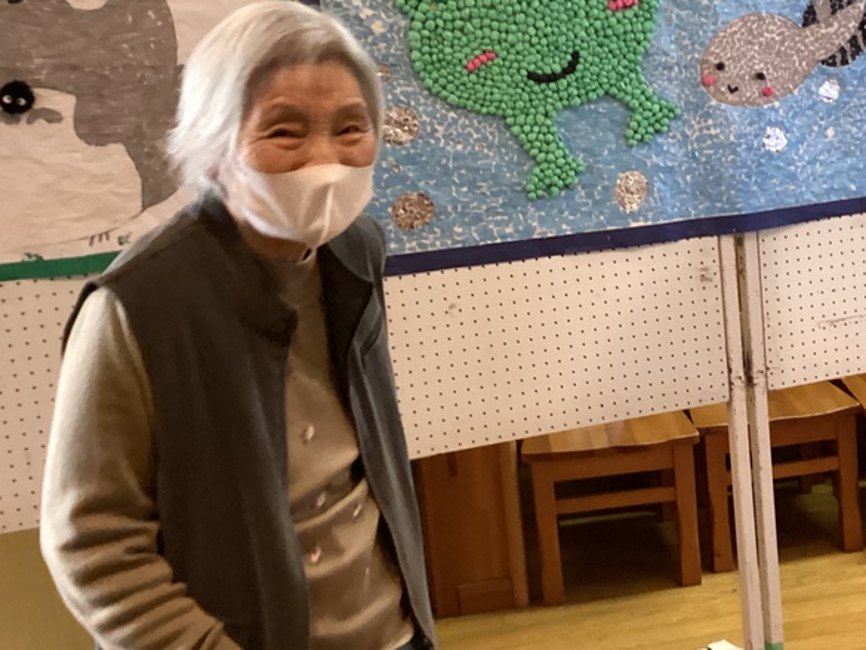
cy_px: 207
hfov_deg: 34.9
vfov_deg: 27.3
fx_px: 1326
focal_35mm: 53
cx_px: 708
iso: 320
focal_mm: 3.3
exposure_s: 1/33
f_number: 2.4
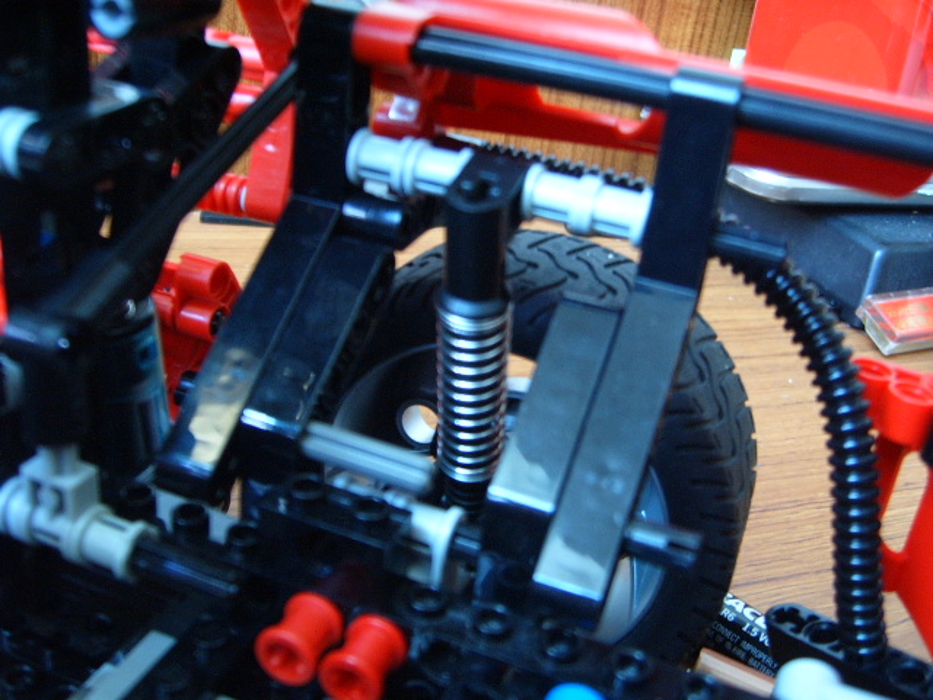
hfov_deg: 50.1
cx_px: 466
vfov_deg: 38.7
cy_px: 350
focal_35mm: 37
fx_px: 997
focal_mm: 6.2
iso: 141
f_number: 2.9
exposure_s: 1/4
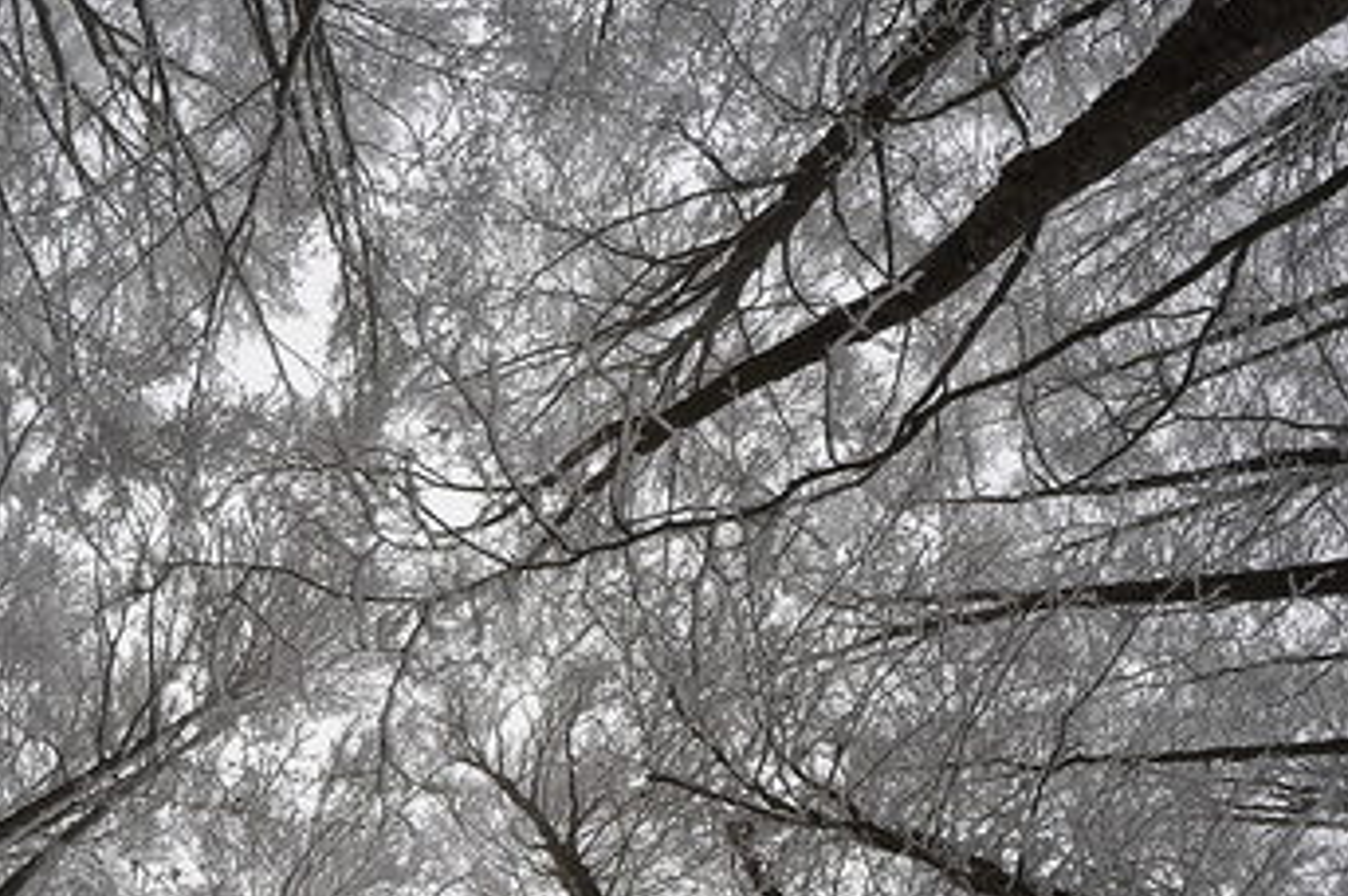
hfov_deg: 77.9
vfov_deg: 55.2
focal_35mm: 21
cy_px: 717
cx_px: 421
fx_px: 786
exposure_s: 1/400
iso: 400
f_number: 8
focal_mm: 8
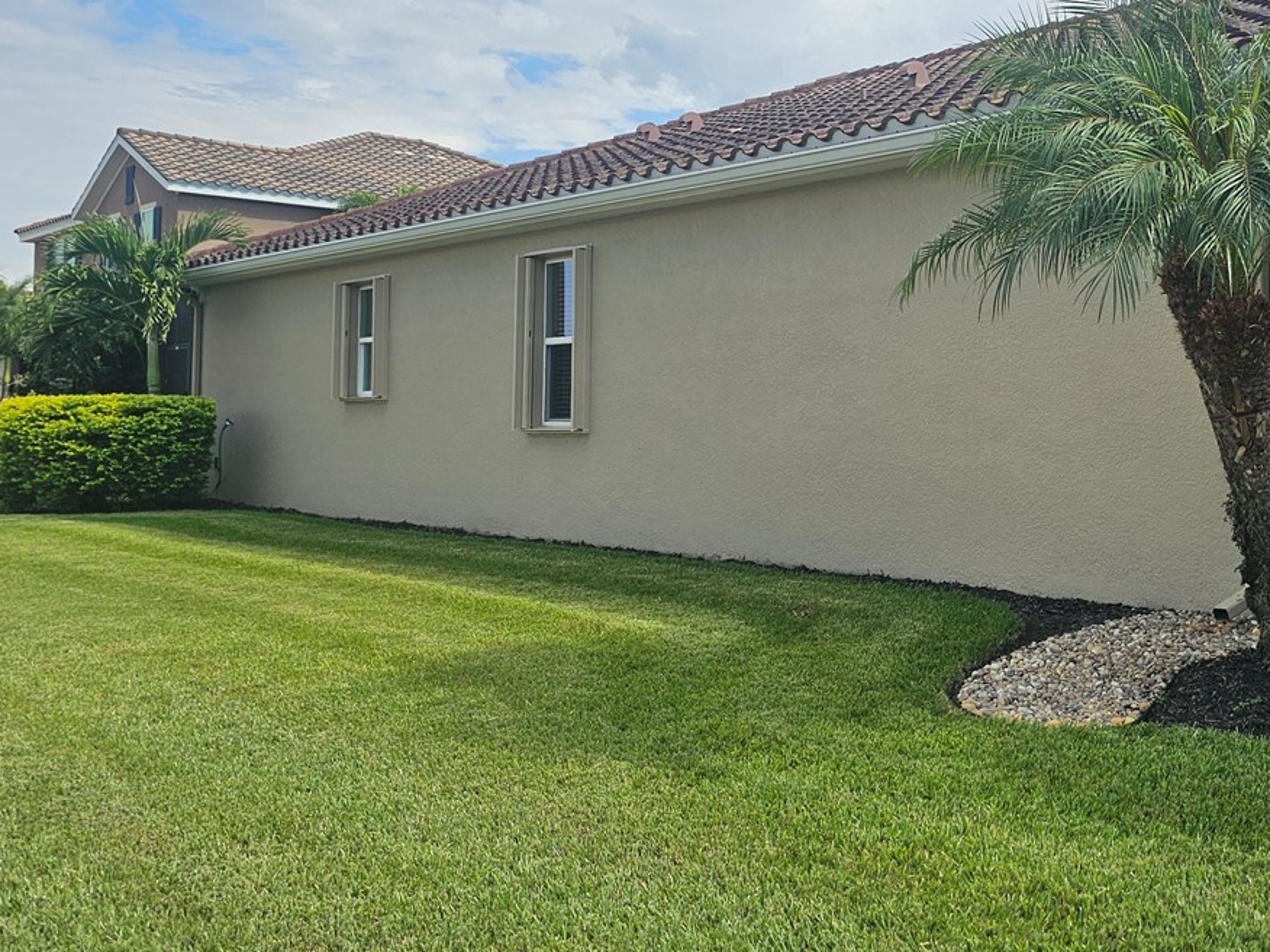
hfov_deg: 43.2
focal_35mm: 42
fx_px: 1541
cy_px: 368
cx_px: 976
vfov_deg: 34.2
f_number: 1.7
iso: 10
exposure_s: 1/955
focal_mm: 6.3
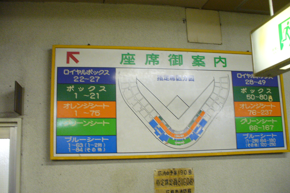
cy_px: 99
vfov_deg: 34.2
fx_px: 314
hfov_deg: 49.5
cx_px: 147
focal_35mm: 39
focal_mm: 6.1
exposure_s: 1/20
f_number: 2.8
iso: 200
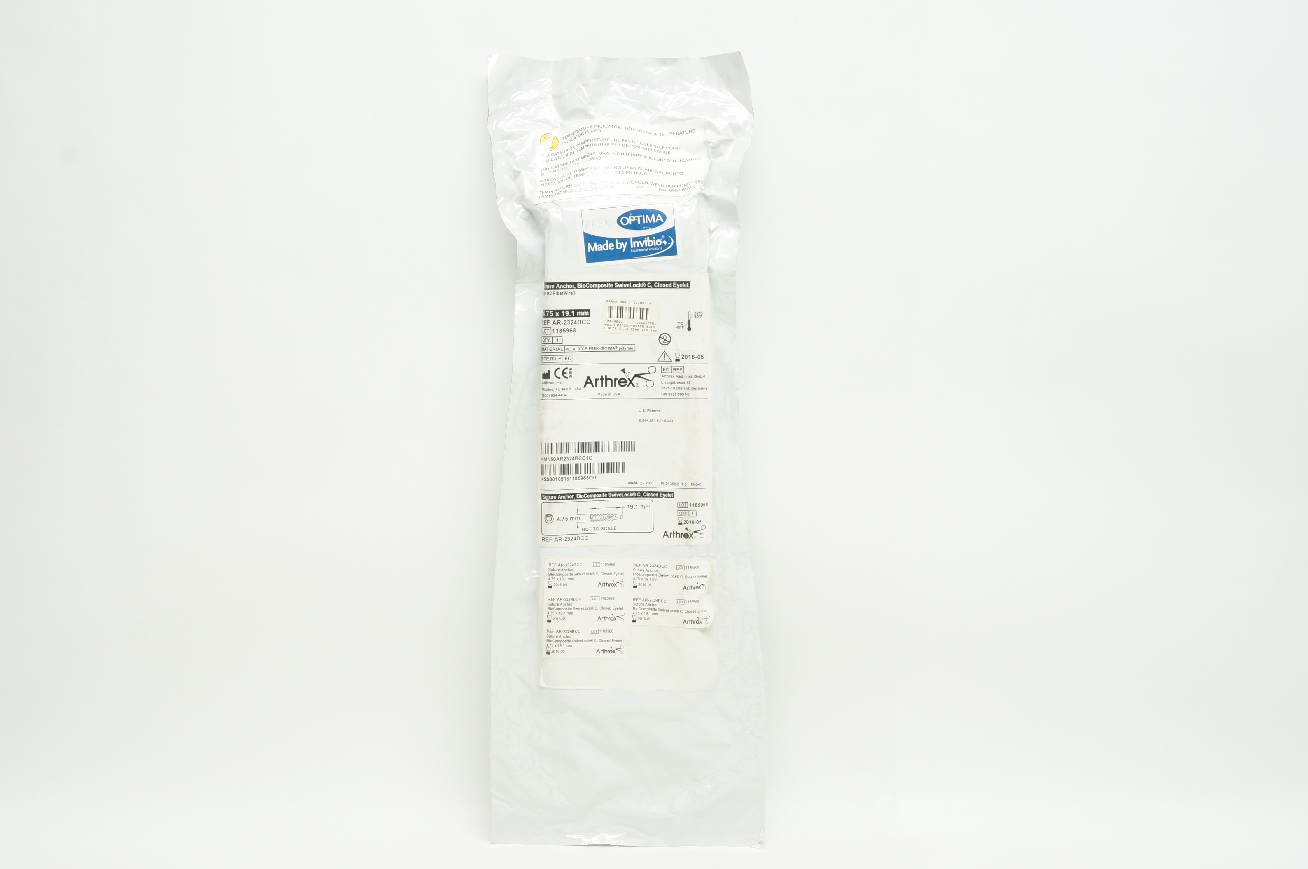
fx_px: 1488
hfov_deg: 47.4
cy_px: 449
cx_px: 623
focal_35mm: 41
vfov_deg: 32.6
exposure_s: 1/15
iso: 400
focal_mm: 26
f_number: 10
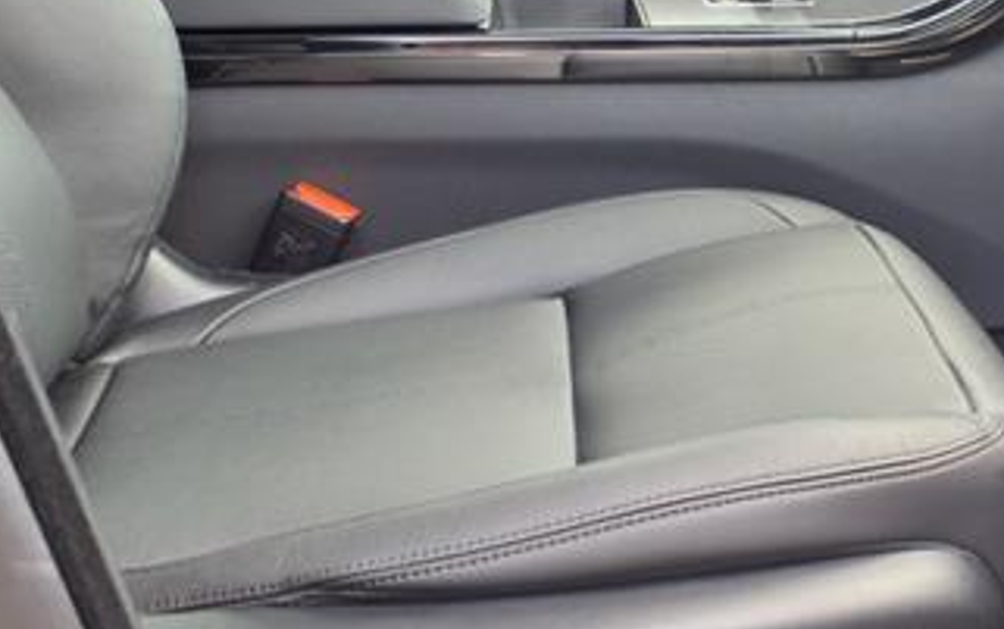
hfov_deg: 33.8
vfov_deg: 22.7
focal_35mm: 57
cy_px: 207
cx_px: 901
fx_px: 1560
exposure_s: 1/120
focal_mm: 3.58
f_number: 1.9
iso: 40
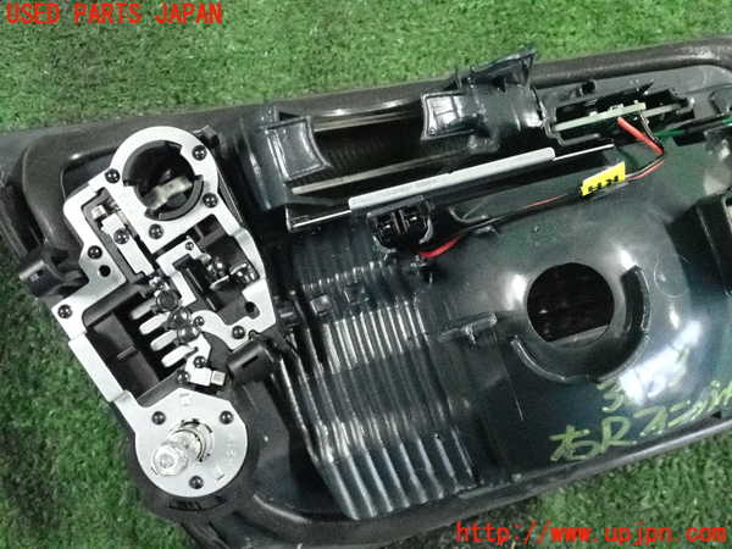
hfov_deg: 40.4
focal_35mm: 47
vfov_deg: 30.9
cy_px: 274
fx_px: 994
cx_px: 366
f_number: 3.1
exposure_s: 1/125
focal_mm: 8.4
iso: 8000
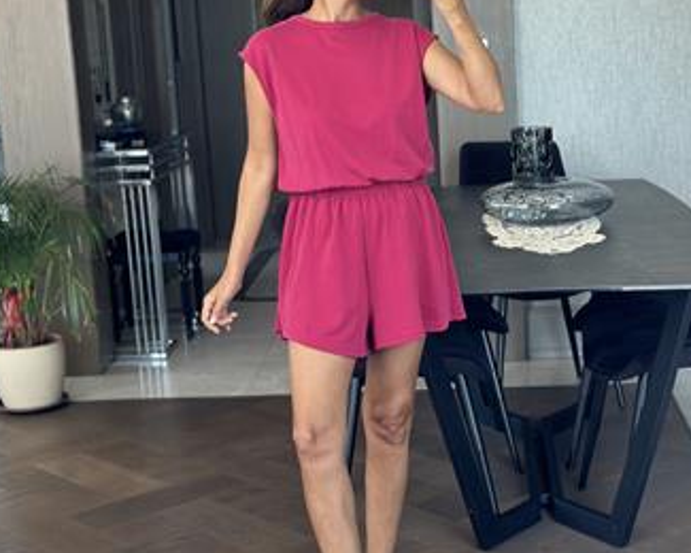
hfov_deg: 26.0
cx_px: 381
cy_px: 247
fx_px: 1493
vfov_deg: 21.0
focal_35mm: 73
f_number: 1.78
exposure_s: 1/90
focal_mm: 6.86
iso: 125
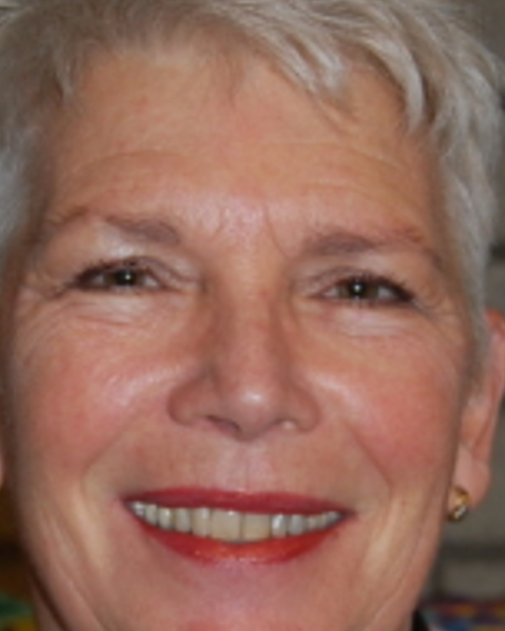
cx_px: 304
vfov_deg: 12.9
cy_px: 428
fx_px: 2784
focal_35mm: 149
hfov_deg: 10.4
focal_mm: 42
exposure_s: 1/60
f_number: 5.3
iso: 400
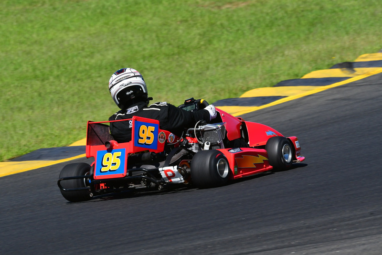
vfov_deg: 3.2
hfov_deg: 4.7
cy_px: 128
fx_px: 4617
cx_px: 191
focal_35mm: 435
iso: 500
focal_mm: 290
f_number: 13
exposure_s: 1/640
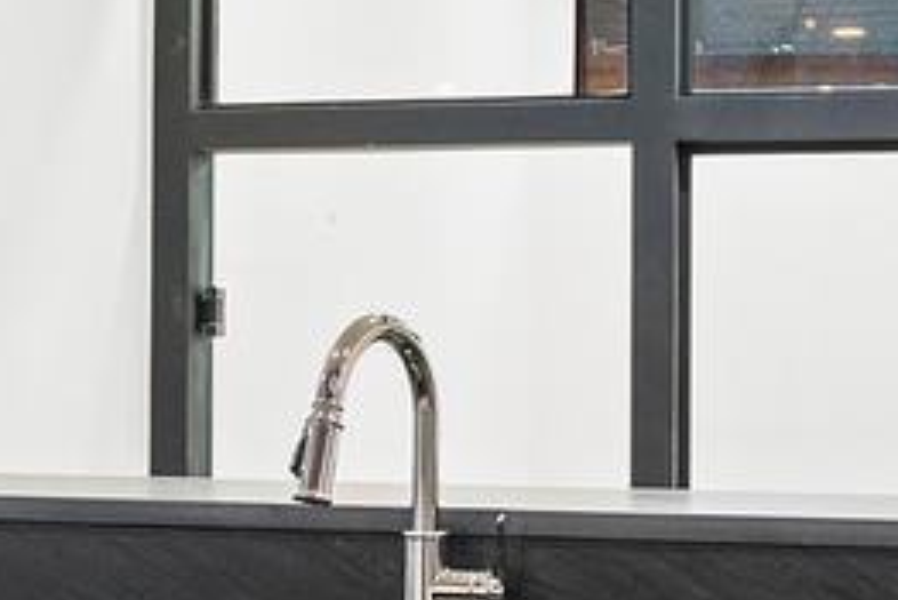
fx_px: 2196
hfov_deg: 23.1
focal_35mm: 88
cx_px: 418
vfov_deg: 15.5
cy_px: 411
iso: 1600
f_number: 4
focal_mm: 16
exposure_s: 1/8
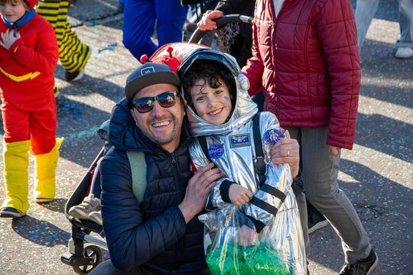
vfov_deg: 9.9
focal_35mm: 138
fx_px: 1583
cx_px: 206
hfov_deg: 14.9
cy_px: 138
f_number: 5.6
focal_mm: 92
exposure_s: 1/640
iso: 800
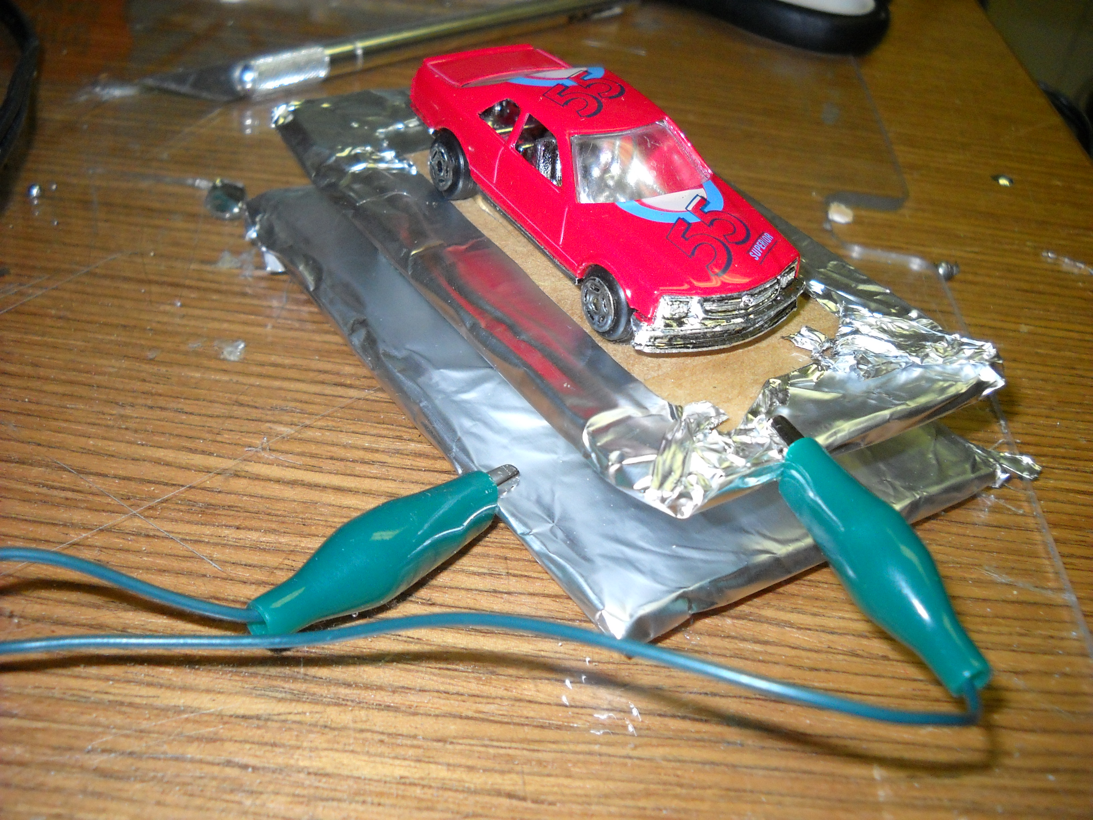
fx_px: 1295
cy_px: 410
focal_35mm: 41
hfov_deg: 45.8
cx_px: 546
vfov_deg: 35.1
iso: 366
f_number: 5.5
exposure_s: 1/60
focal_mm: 6.72
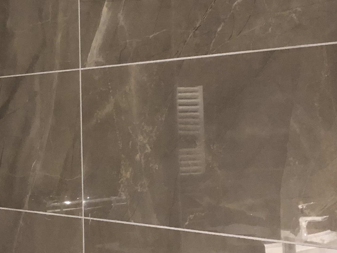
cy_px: 96
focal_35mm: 78
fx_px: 760
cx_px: 79
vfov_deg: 18.9
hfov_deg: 24.7
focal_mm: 4
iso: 125
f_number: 1.8
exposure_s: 1/4
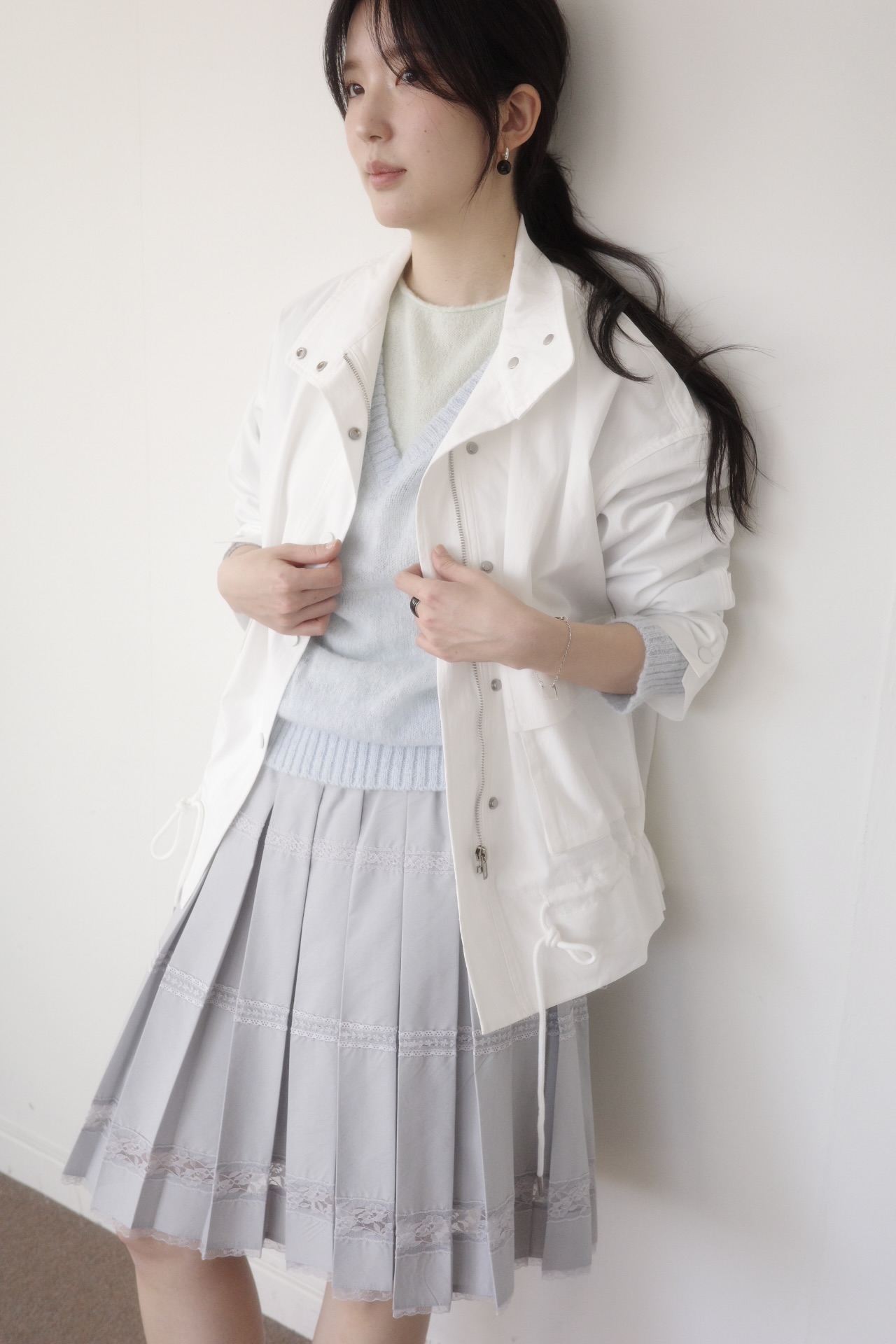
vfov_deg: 48.5
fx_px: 1493
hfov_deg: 33.4
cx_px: 448
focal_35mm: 40
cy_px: 672
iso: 800
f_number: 4
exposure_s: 1/200
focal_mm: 26
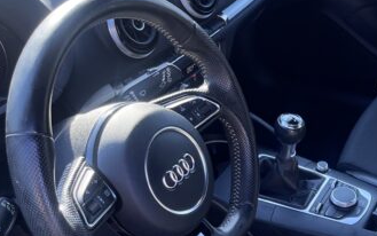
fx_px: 689
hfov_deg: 28.4
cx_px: 392
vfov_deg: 18.6
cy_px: 272
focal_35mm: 67
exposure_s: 1/350
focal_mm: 5.1
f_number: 1.6
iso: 50
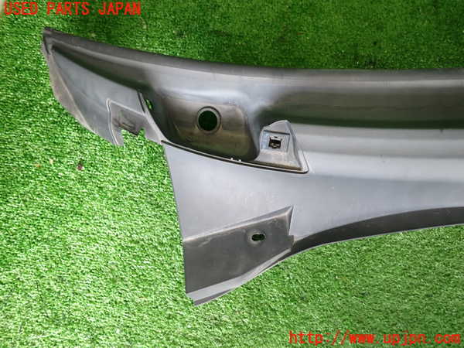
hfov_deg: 69.4
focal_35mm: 25
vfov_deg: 54.9
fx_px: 335
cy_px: 174
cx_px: 232
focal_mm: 4.5
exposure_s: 1/50
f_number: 2
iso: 200
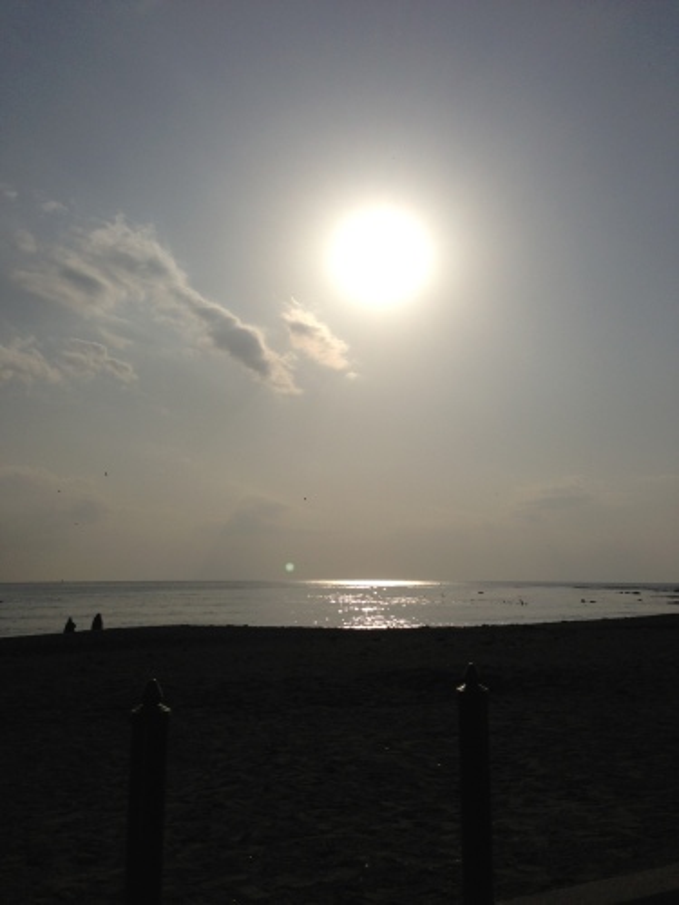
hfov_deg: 42.9
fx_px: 863
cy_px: 452
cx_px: 340
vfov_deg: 55.4
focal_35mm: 33
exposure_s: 1/18182
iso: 50
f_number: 2.4
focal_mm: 4.13
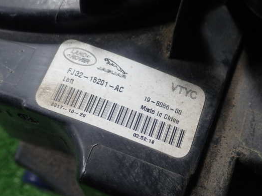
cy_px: 97
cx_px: 134
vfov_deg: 31.5
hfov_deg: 41.3
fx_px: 348
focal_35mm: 46
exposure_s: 1/60
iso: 200
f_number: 2.8
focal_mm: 7.34
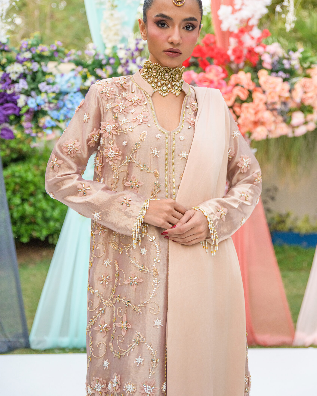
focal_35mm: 57
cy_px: 167
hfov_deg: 26.7
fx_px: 669
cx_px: 160
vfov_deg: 33.0
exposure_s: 1/400
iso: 400
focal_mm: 50
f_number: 2.8
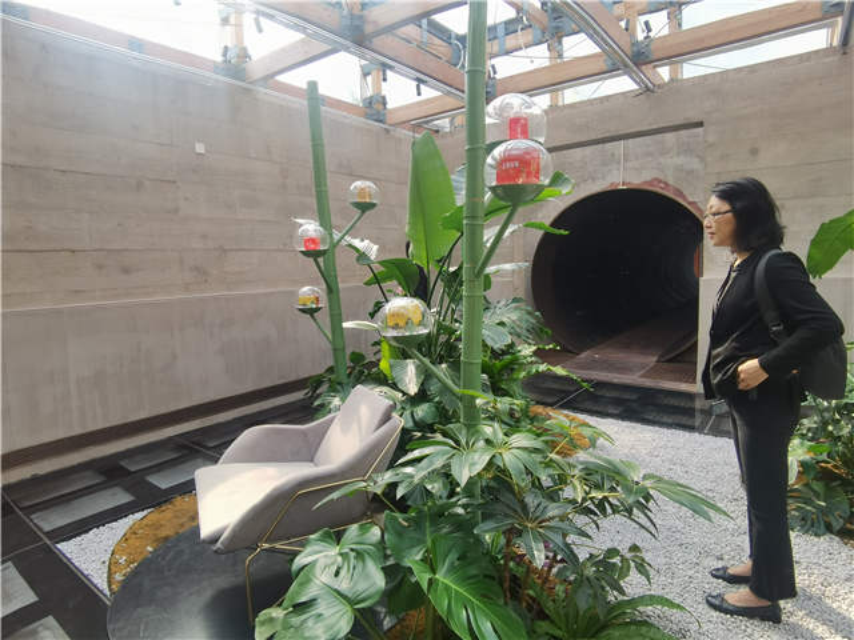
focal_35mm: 18
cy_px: 320
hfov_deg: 87.8
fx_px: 444
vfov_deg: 71.6
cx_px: 427
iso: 50
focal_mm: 2.26
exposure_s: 1/109
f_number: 2.2
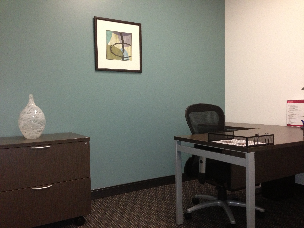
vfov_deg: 42.9
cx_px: 152
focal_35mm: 33
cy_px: 114
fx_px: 290
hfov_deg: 55.4
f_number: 2.4
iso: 320
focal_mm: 4.13
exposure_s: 1/20
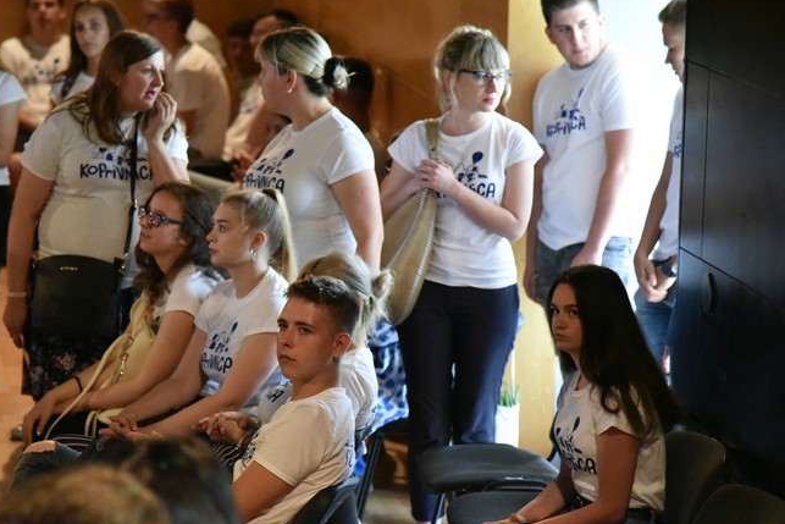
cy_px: 327
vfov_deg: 9.0
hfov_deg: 13.4
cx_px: 289
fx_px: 3337
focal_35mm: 153
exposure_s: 1/320
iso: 12800
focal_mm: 120
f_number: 4
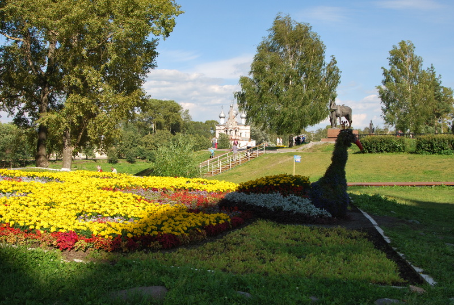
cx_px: 227
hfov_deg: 53.0
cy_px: 152
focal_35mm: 36
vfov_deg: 37.0
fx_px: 455
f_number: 8
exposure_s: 1/200
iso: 100
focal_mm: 24
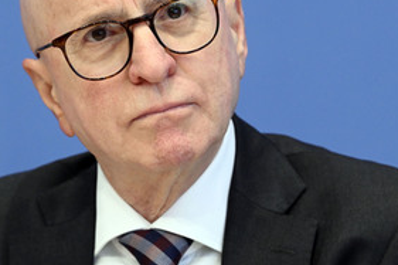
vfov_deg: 4.6
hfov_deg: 6.9
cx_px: 159
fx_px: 3281
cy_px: 92
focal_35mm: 297
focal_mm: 185
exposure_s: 1/500
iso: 4000
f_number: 5.6
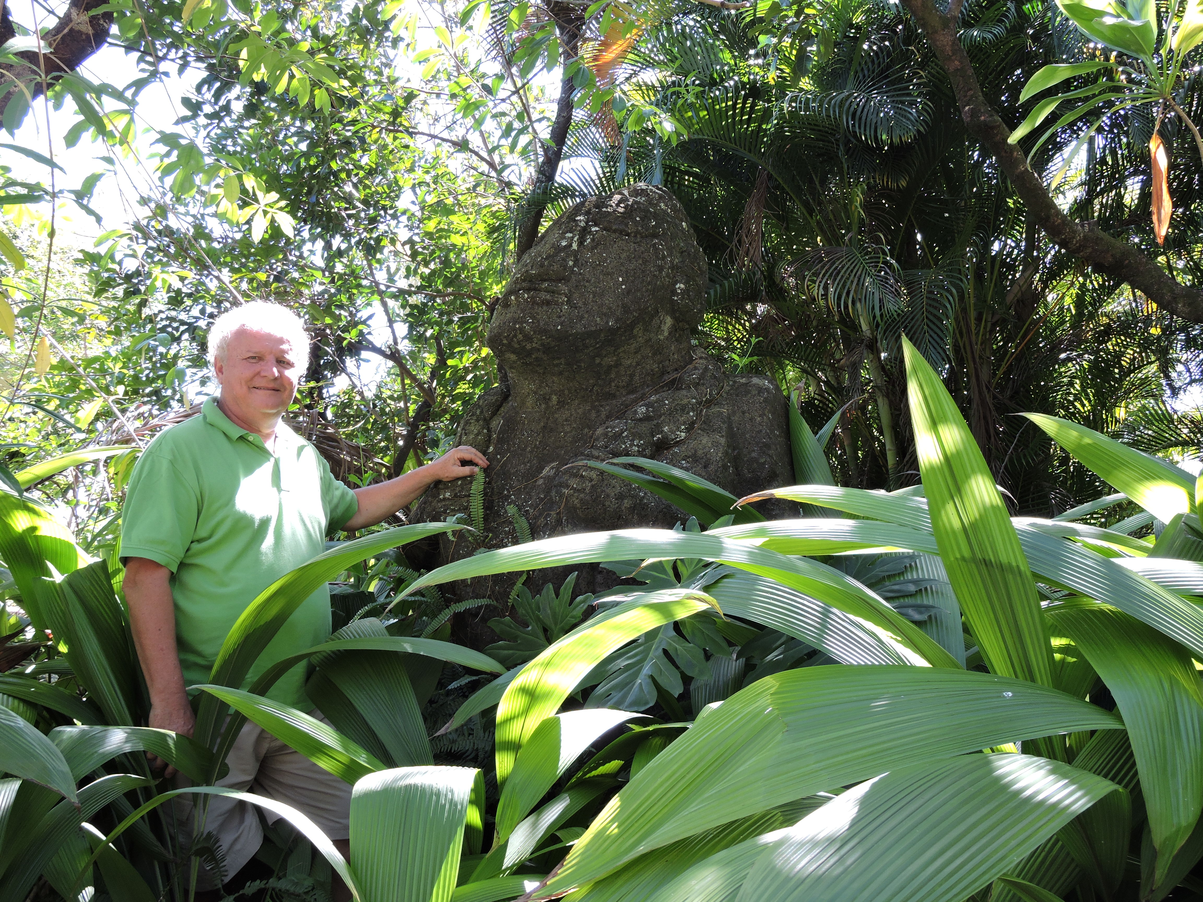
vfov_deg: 42.9
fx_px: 1147
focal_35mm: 33
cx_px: 602
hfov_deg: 55.4
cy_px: 451
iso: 100
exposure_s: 1/60
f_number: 3.6
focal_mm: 5.9
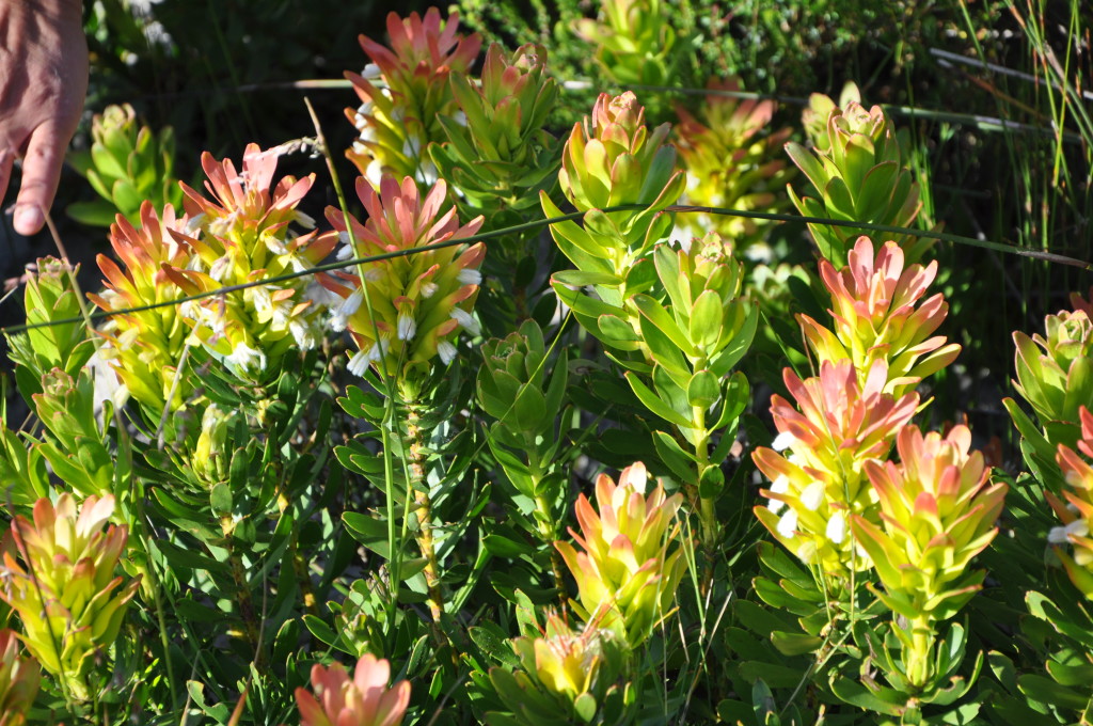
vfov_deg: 8.7
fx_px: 4776
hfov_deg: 13.1
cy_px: 363
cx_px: 546
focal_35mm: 158
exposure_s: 1/200
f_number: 7.1
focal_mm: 105
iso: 200
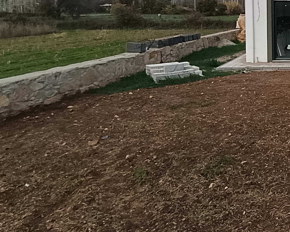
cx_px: 374
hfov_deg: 34.1
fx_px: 335
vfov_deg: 36.0
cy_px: 25
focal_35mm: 39
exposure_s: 1/538
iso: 51
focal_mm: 1.65
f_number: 2.2
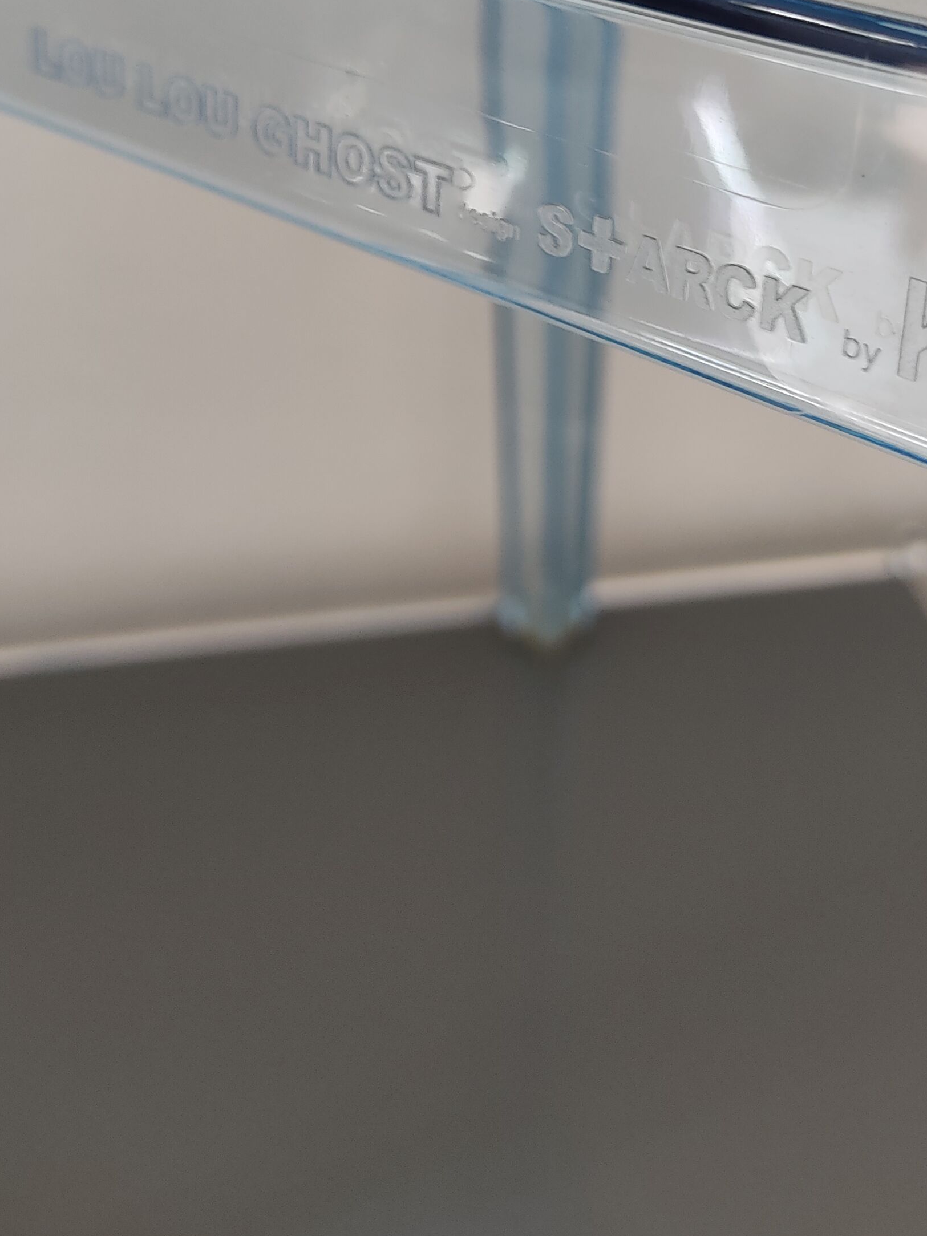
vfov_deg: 37.7
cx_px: 613
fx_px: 1714
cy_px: 184
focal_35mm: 48
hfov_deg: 30.1
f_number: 1.79
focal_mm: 4.74
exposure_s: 1/33
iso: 1283
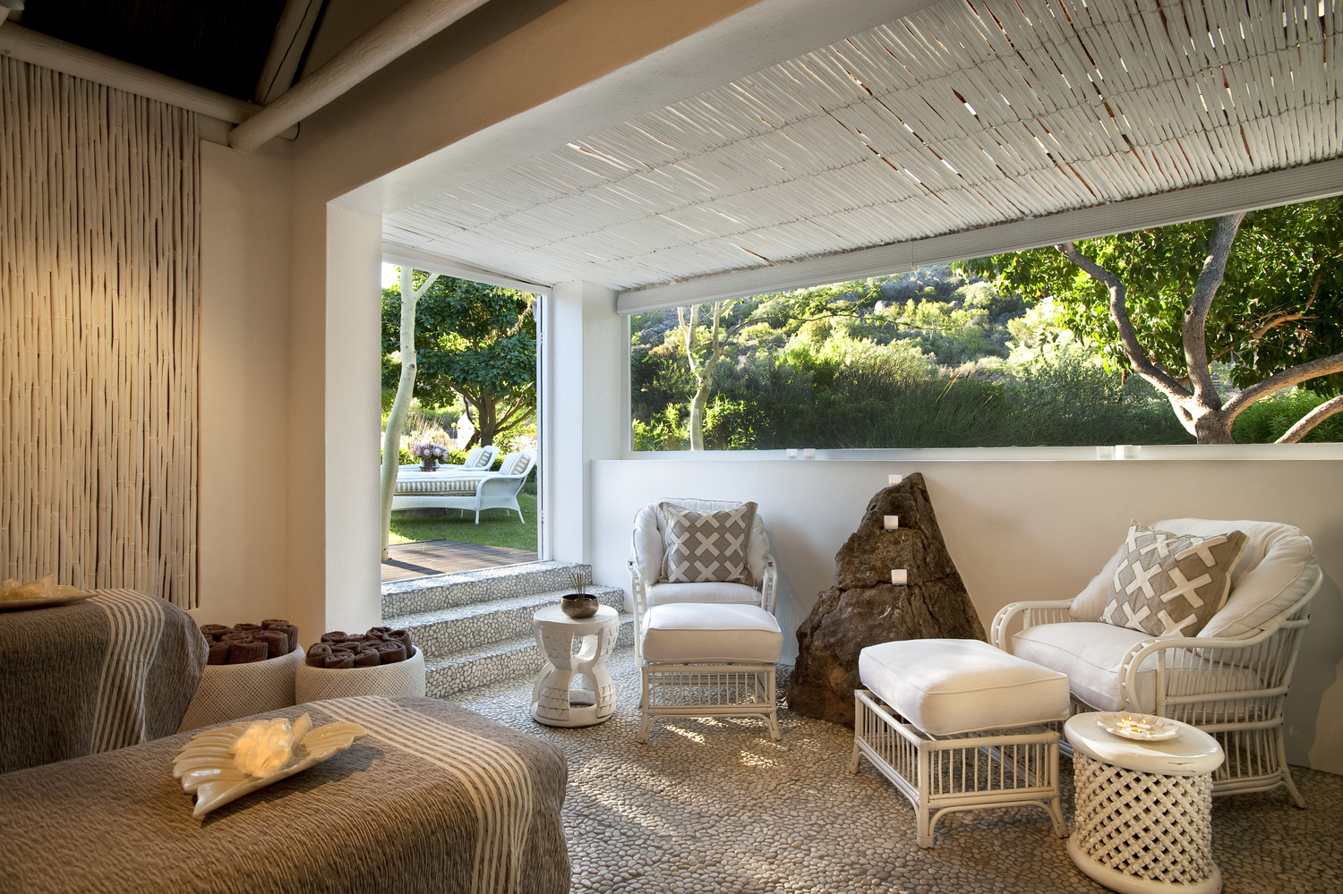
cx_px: 672
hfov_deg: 84.0
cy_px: 447
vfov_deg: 61.9
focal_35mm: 20
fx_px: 746
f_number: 9.5
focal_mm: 20
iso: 200
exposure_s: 1/20
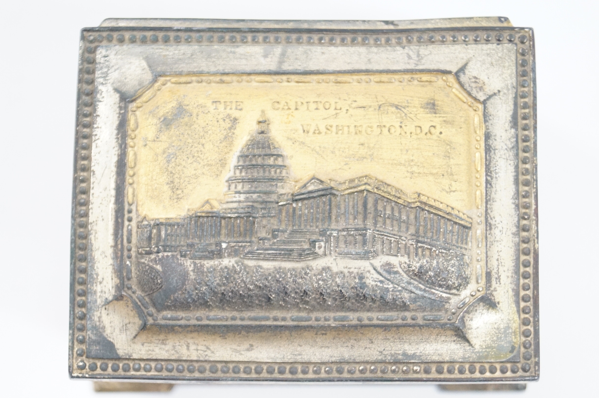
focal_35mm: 82
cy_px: 199
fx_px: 1371
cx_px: 300
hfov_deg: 24.7
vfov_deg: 16.5
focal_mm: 55
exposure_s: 1/30
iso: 3200
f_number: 5.6
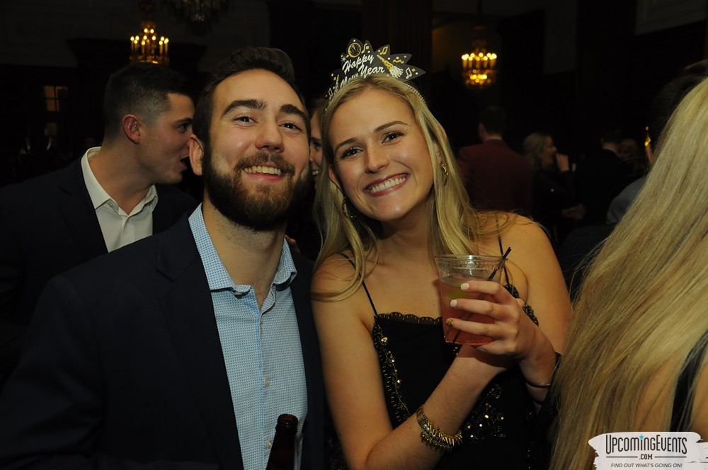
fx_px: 737
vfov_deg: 35.4
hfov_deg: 51.3
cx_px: 354
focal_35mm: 38
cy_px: 235
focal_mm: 25
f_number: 5.6
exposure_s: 1/60
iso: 800
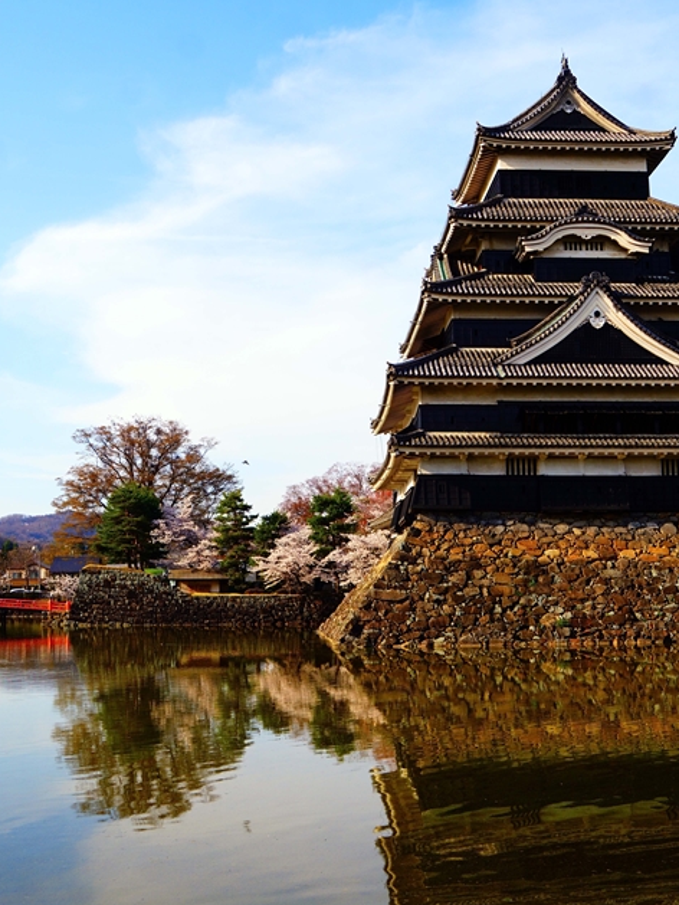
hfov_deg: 32.9
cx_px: 310
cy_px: 492
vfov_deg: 42.9
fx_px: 1150
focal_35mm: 44
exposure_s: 1/250
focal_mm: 24
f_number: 6.3
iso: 100
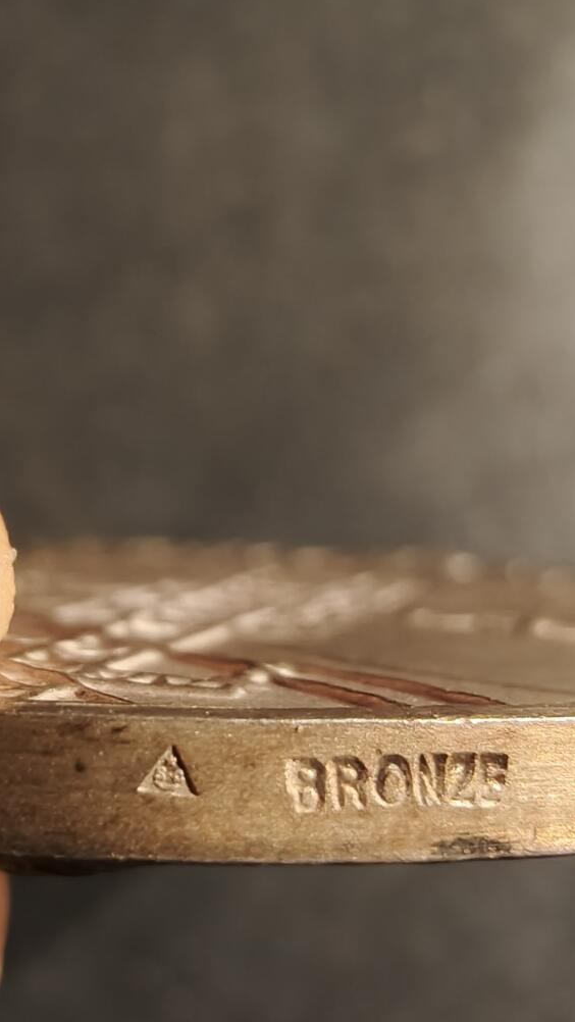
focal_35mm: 45
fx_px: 1219
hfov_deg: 26.5
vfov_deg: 43.2
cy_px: 831
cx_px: 345
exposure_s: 1/50
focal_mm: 2.32
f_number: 2
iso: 200
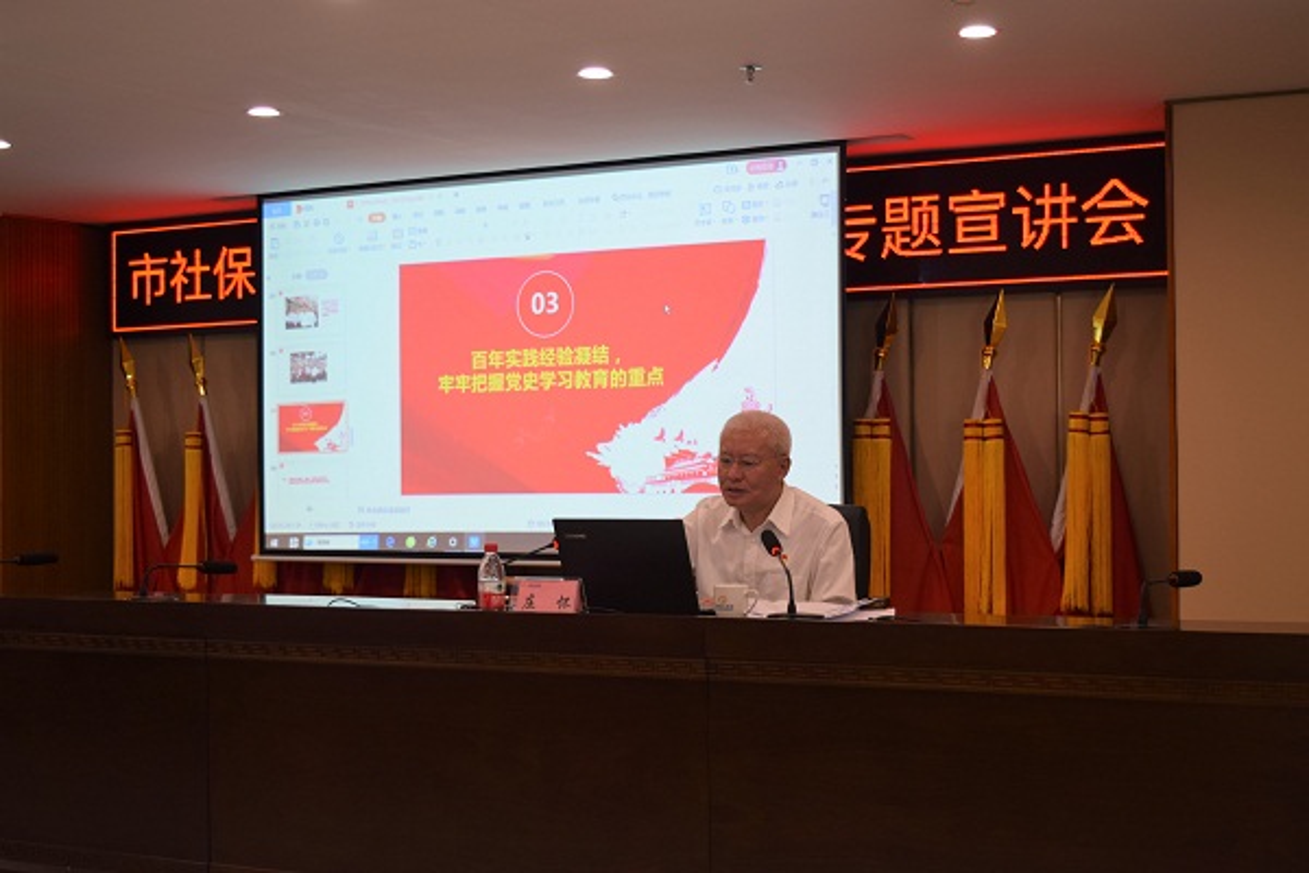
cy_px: 436
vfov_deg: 25.1
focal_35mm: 54
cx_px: 654
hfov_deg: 36.9
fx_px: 1963
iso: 400
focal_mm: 36
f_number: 4.8
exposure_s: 1/60
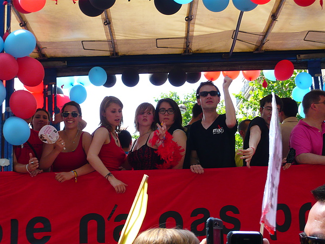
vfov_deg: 21.9
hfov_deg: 29.0
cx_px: 162
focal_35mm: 67
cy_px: 122
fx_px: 629
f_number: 4.5
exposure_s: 1/160
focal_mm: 11.1
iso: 100
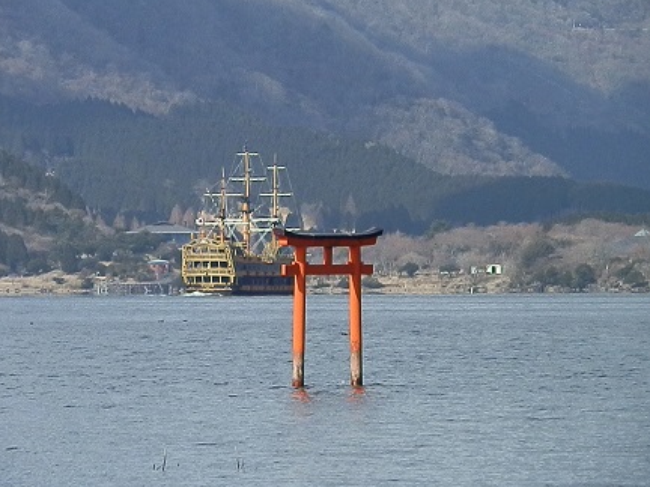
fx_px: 6610
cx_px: 311
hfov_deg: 5.6
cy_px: 234
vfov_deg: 4.2
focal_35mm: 352
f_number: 12.4
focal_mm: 53.14
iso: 640
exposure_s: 1/640
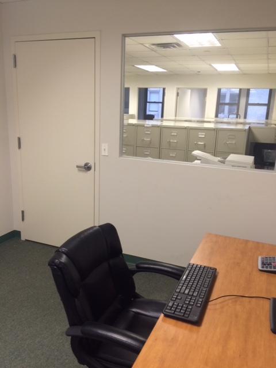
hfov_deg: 48.2
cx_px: 138
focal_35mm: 29
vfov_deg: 61.7
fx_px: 308
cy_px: 184
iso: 80
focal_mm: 4.15
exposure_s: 1/30
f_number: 2.2
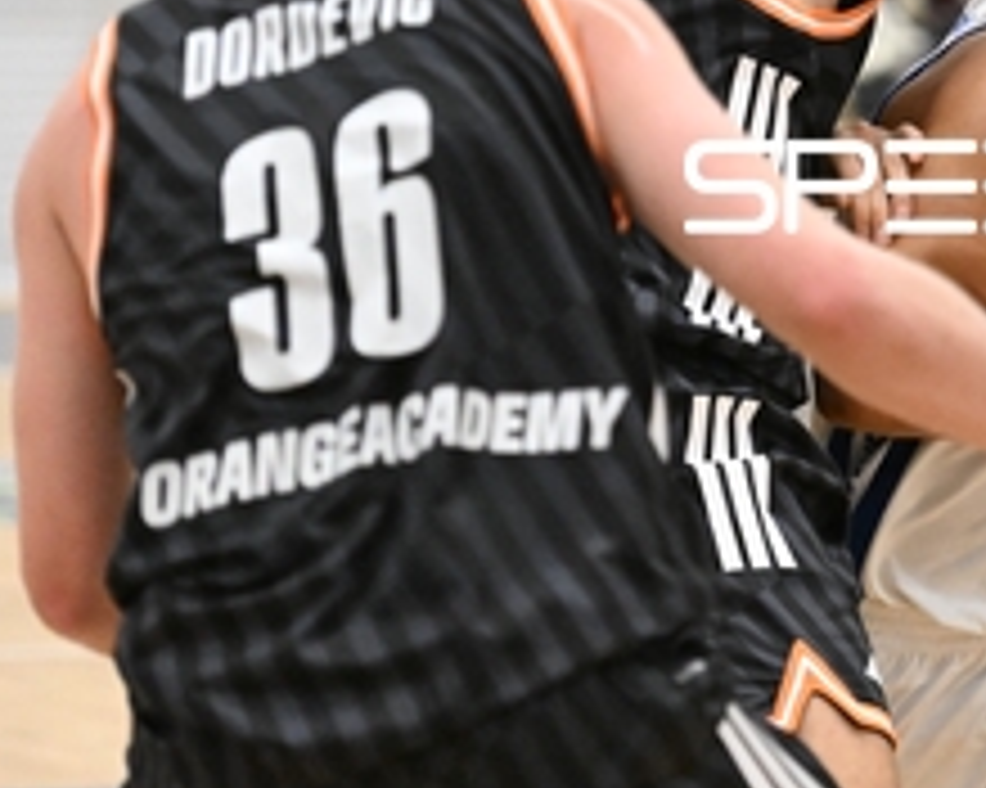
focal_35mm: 288
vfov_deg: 5.4
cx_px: 1135
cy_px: 189
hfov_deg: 6.7
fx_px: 8401
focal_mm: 112
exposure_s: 1/2000
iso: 12800
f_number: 2.8
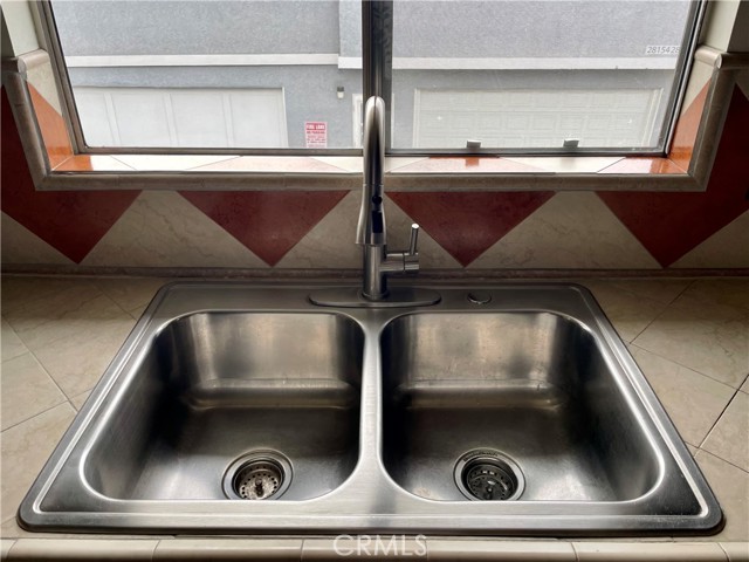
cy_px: 281
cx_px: 374
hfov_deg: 67.3
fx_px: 563
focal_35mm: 26
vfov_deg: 53.1
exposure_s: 1/515
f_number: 1.6
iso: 32
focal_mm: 4.2
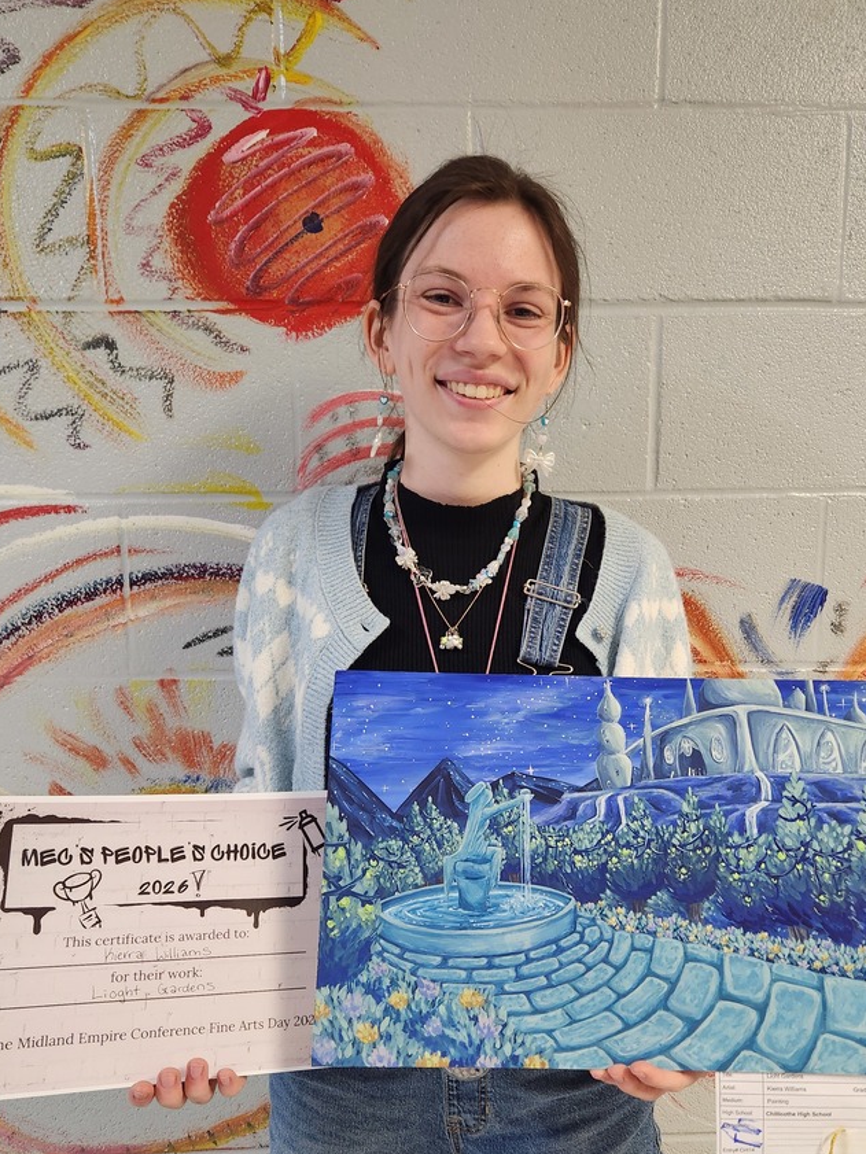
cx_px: 471
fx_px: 934
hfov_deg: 49.7
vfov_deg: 63.2
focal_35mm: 28
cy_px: 653
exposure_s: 1/120
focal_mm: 5.4
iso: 400
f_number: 1.8
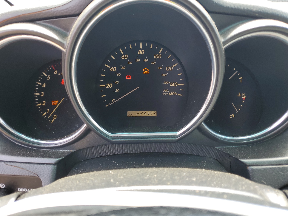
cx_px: 140
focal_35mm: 27
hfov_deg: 65.3
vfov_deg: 51.4
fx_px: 225
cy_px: 105
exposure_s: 1/127
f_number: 1.5
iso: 50
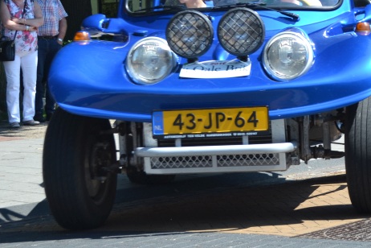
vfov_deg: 11.6
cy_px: 33
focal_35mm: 117
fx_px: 1206
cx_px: 324
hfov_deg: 17.3
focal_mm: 36
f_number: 6.3
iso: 100
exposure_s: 1/160
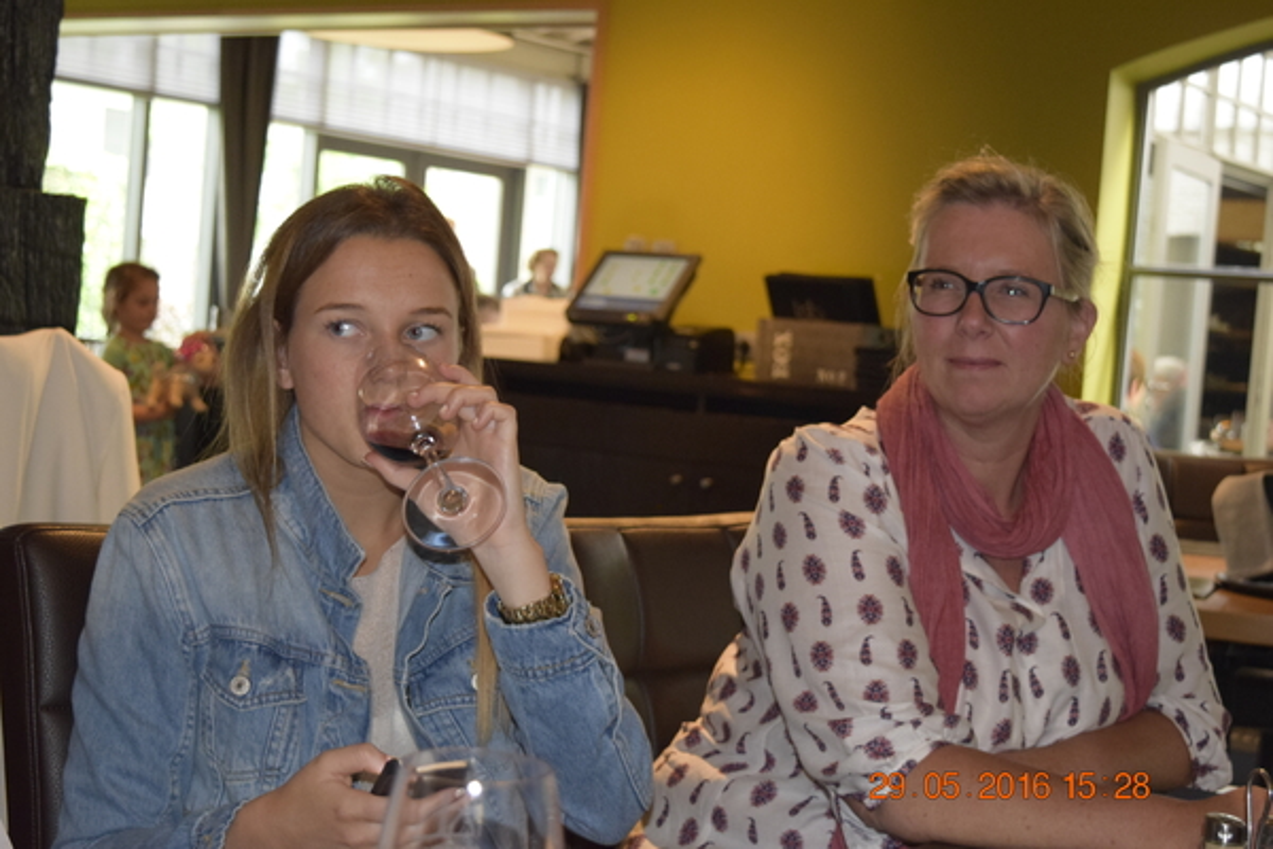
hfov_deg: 33.4
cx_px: 636
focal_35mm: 60
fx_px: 2122
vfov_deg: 22.6
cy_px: 424
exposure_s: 1/60
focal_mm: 40
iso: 2500
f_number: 4.8
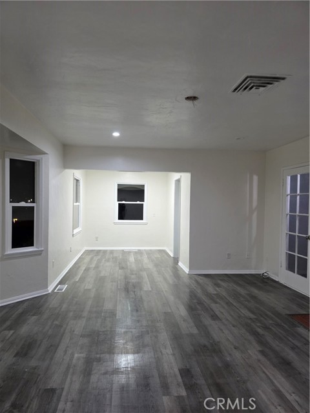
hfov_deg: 58.9
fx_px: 275
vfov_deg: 73.9
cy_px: 206
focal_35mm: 23
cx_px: 155
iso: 400
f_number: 1.7
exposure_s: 1/120
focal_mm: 6.3
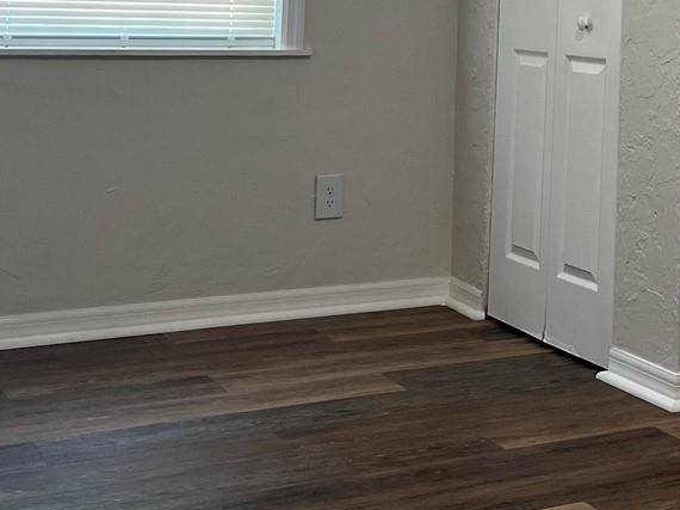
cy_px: -68
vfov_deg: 19.2
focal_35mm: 73
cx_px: 678
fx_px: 1433
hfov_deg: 25.4
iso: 125
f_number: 1.6
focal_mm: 5.1
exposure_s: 1/120
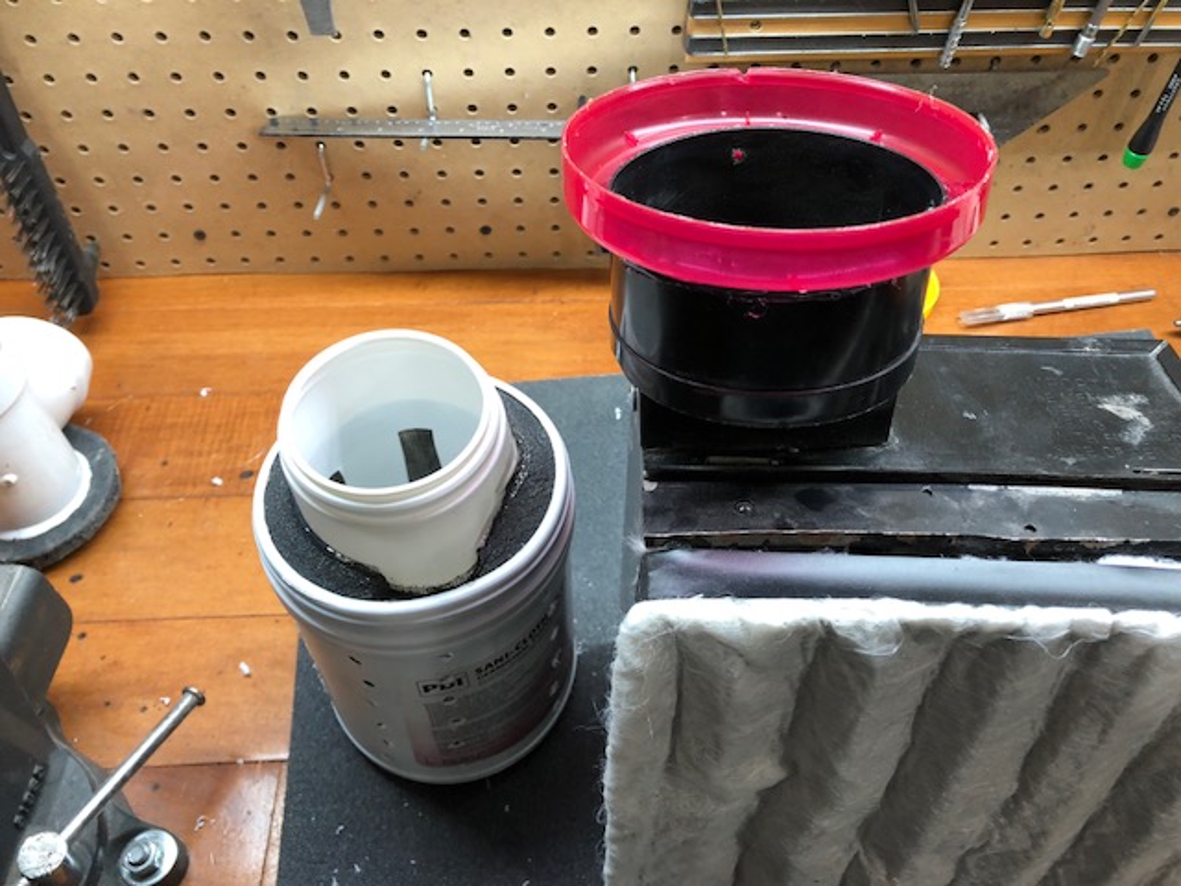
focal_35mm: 28
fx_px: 955
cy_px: 443
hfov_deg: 63.4
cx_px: 590
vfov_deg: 49.7
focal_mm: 3.99
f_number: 1.8
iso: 32
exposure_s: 1/30
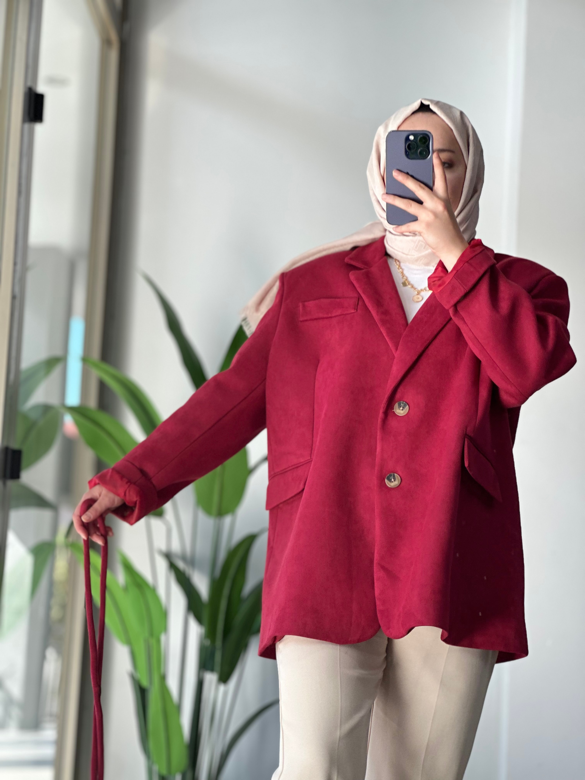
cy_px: 390
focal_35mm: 77
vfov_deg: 25.3
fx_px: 1735
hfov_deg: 19.1
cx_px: 292
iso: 40
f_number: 2.8
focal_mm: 9
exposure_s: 1/100
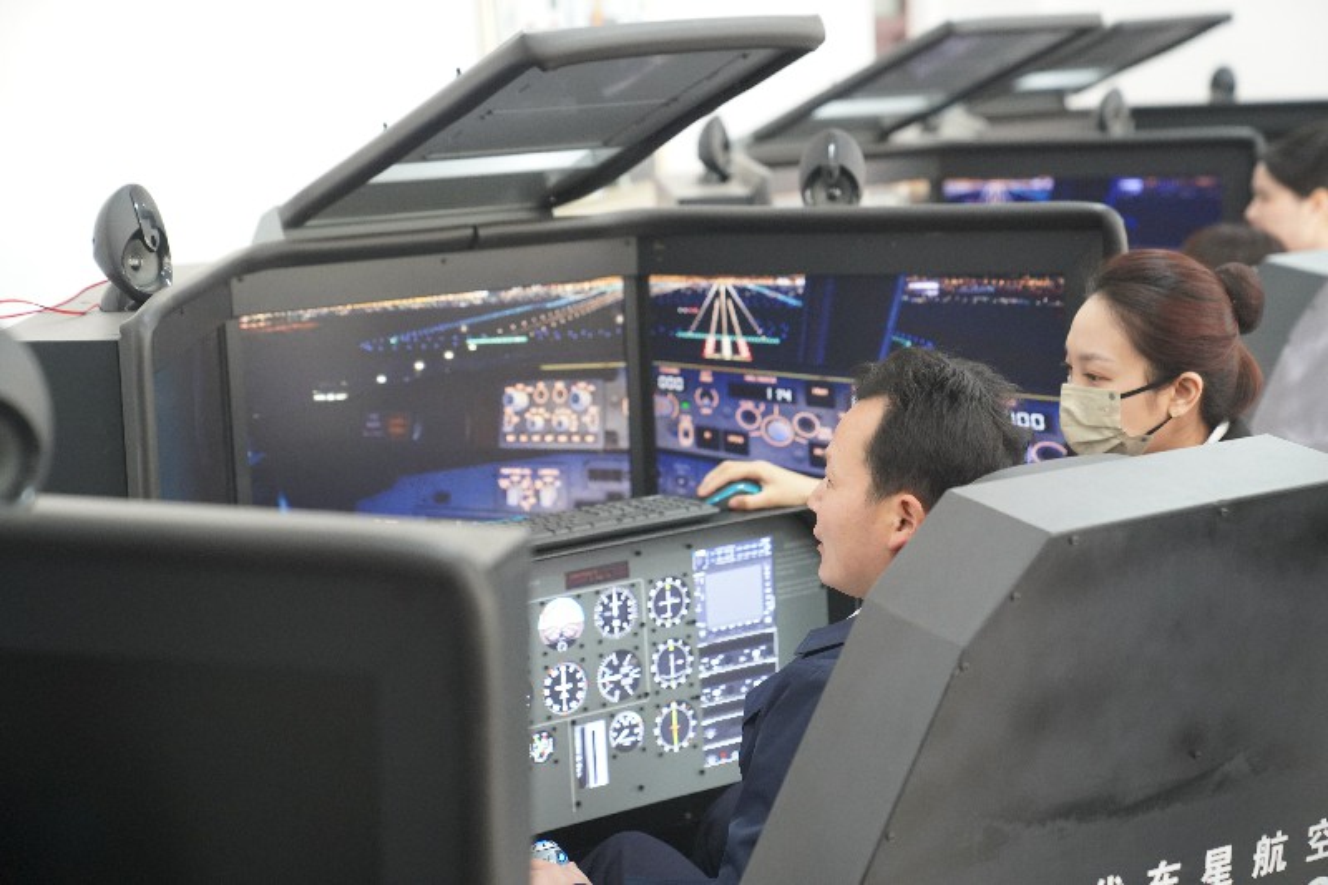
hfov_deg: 28.8
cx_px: 664
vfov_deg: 19.4
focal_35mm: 70
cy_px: 442
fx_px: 2582
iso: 4000
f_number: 2.8
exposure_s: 1/125
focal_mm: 70
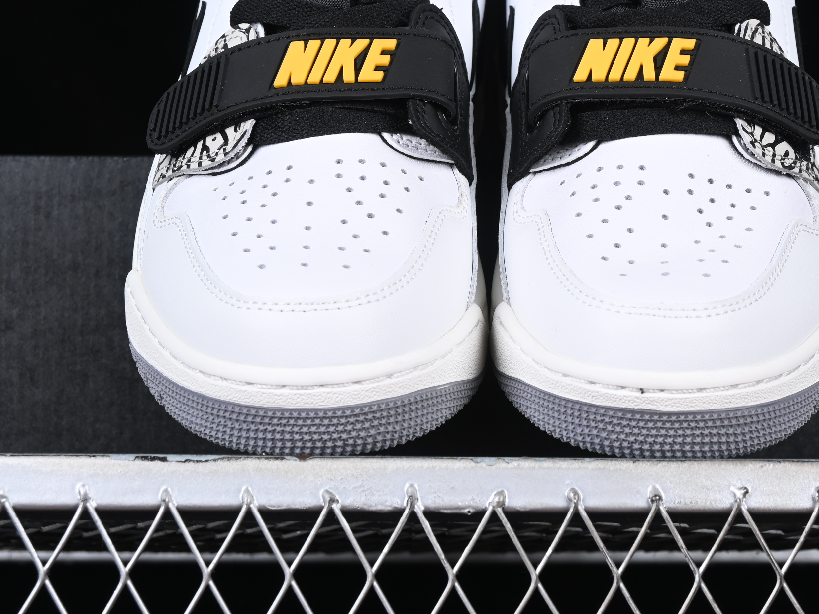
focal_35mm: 122
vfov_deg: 12.1
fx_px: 2886
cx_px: 491
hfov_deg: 16.1
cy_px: 180
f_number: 8
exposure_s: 1/80
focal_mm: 50
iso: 160
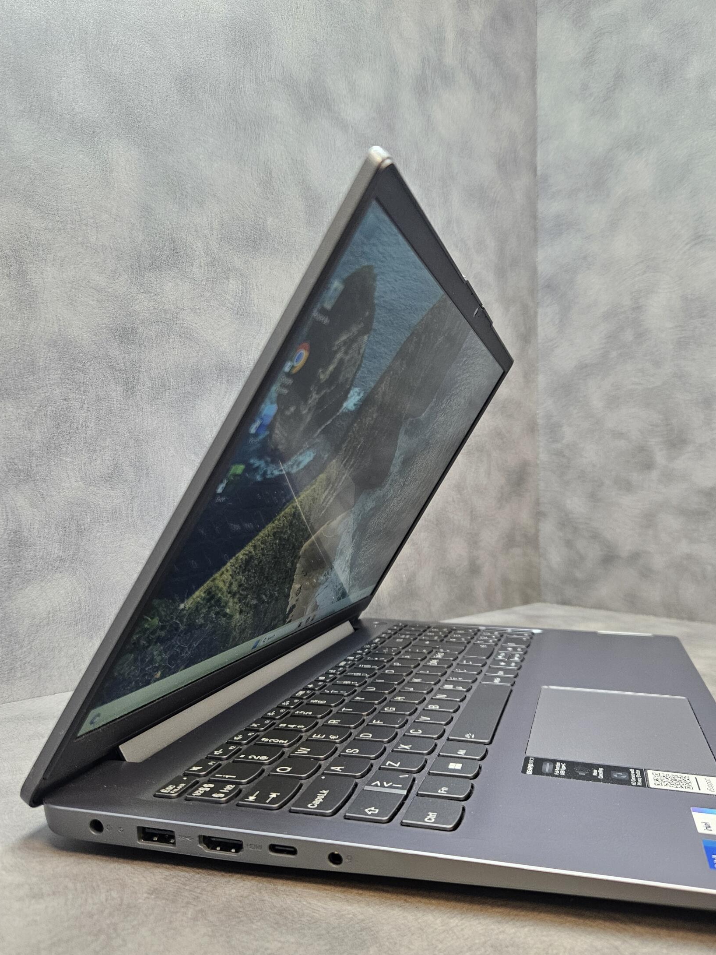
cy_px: 518
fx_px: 745
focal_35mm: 27
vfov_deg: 65.2
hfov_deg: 51.2
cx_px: 411
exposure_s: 1/100
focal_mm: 5.4
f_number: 1.8
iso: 320
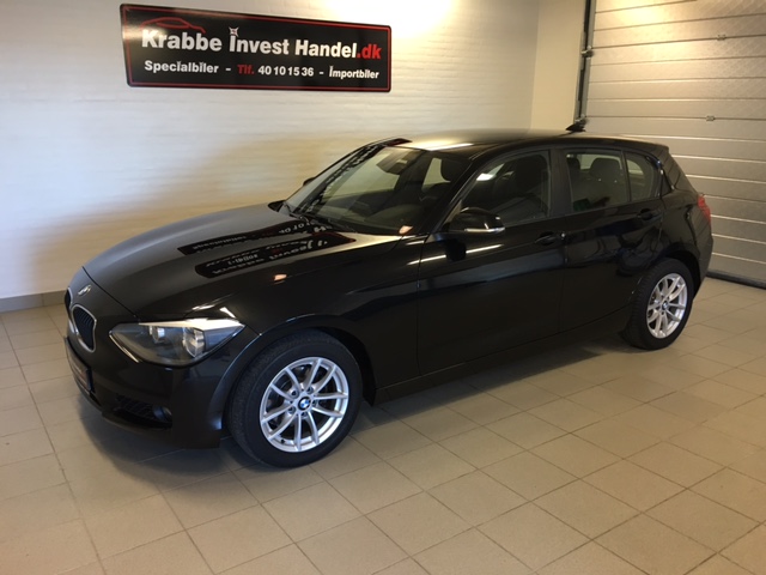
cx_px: 383
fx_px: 642
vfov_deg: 48.2
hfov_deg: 61.7
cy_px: 288
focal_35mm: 29
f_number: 2.2
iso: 125
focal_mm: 4.15
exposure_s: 1/33
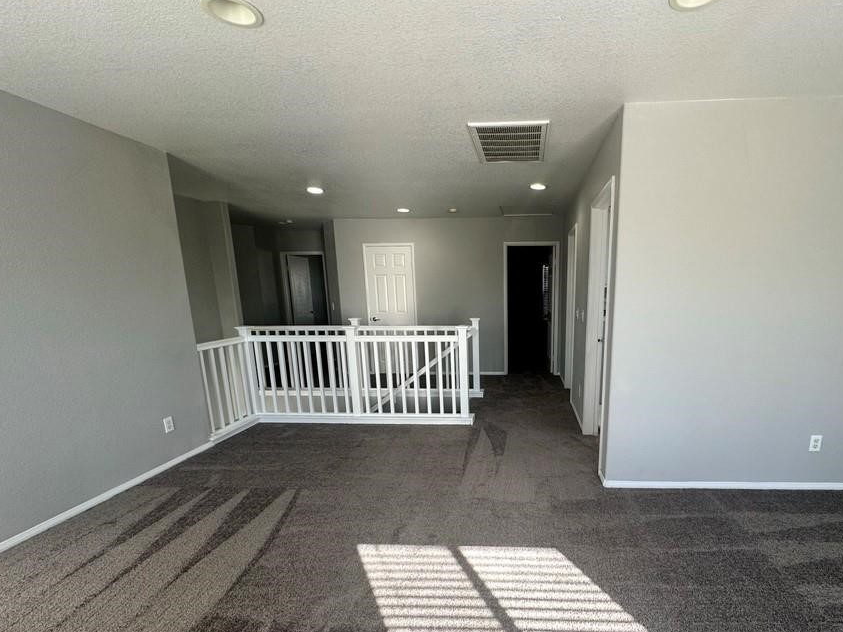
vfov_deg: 74.0
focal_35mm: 17
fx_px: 414
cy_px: 374
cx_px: 504
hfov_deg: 89.9
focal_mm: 2.22
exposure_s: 1/120
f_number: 2.2
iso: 80
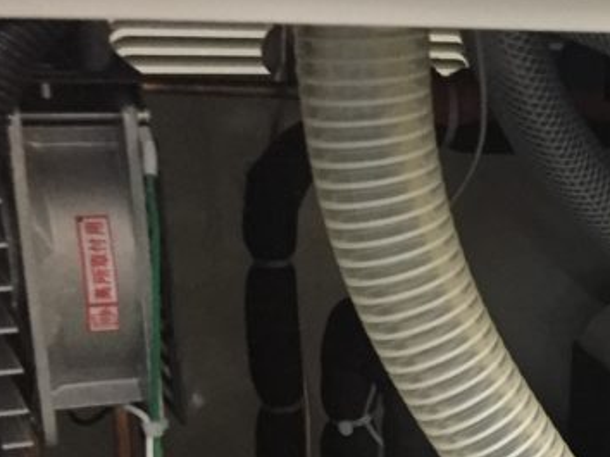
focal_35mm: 84
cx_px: 863
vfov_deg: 16.6
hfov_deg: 20.6
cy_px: 597
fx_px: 1479
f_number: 2.2
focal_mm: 4.15
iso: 320
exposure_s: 1/33
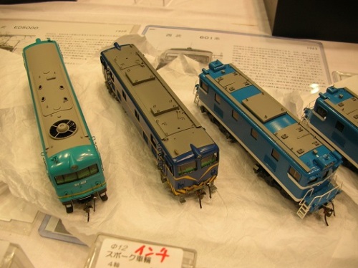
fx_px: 362
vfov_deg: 40.6
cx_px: 179
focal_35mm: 35
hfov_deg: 52.7
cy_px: 134
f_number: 2.8
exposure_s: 1/28
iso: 50
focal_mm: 5.8
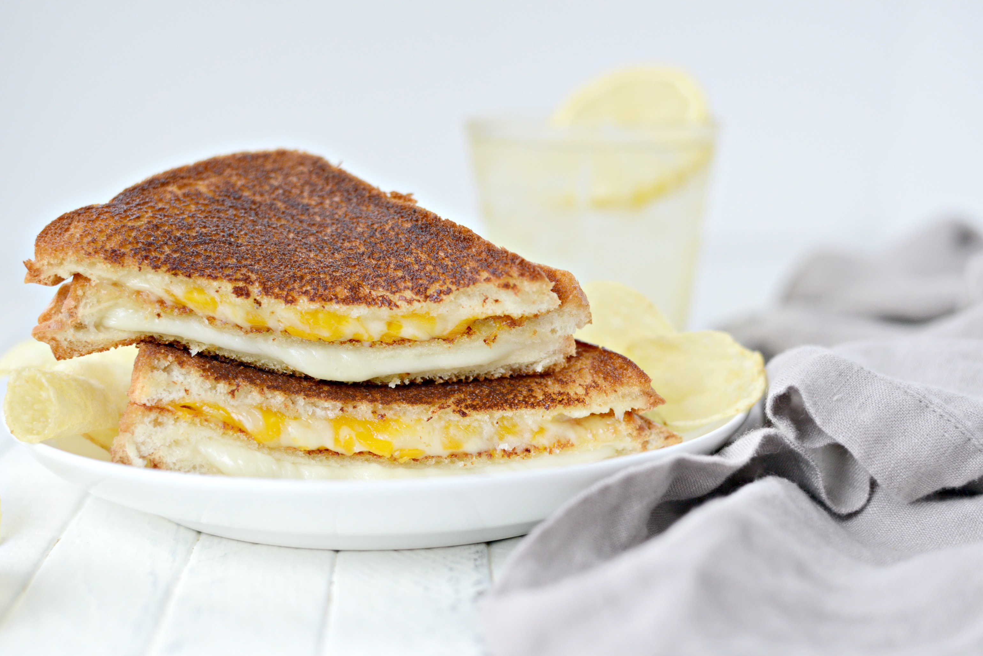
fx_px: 1475
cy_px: 335
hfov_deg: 36.9
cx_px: 479
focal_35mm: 54
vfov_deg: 25.1
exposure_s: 1/500
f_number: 2.8
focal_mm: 50
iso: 1250
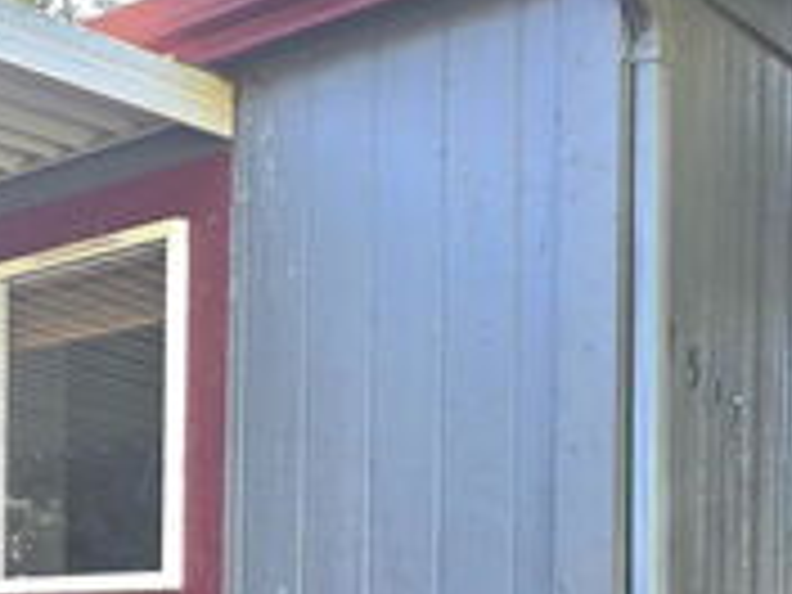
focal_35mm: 67
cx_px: 180
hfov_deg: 28.5
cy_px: 675
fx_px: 1533
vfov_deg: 20.7
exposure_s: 1/182
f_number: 1.7
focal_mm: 6.3
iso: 20
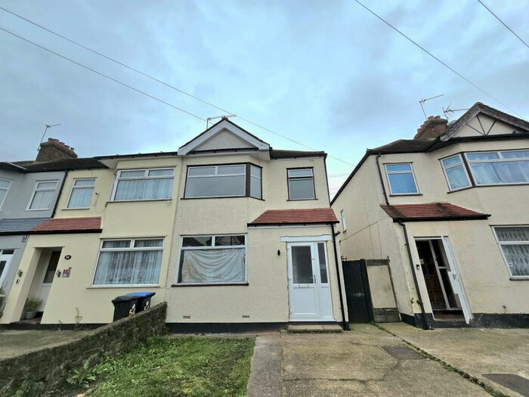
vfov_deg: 89.9
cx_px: 264
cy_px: 198
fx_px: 199
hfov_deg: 106.2
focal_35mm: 13
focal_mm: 2.2
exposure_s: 1/1429
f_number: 2.2
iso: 50
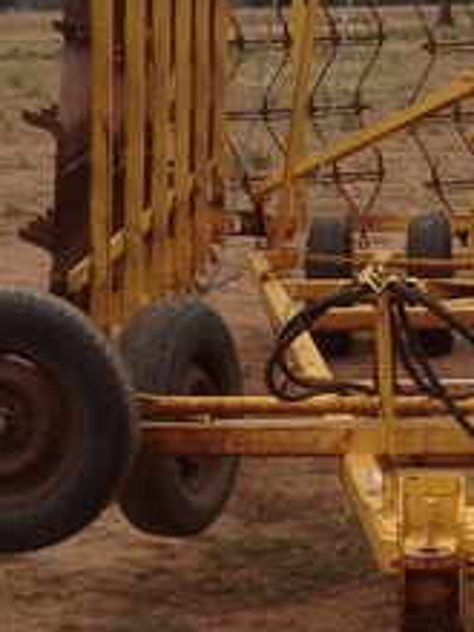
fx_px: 2556
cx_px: 388
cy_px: 546
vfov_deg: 14.0
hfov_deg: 10.6
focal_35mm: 140
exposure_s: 1/300
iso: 50
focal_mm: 4.28
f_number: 2.4
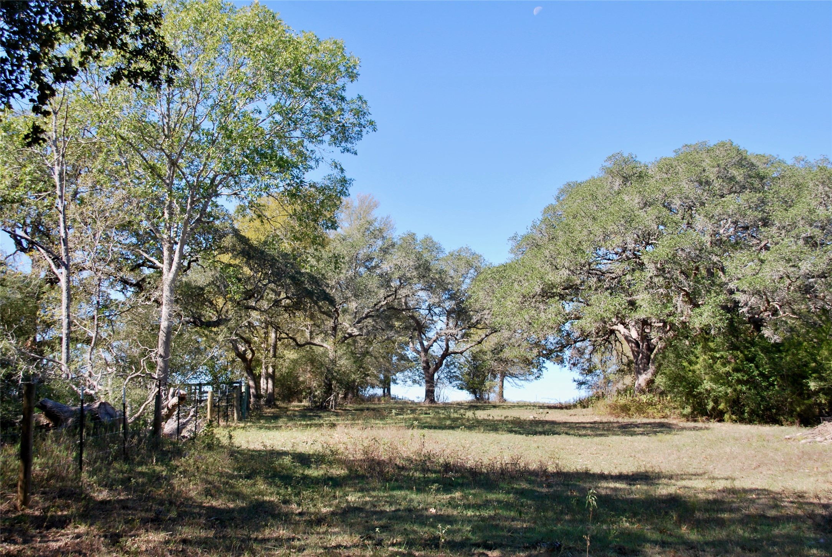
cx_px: 416
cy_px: 278
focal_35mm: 48
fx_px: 1111
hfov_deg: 41.1
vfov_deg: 28.1
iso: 100
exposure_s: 1/160
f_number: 6.3
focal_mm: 32
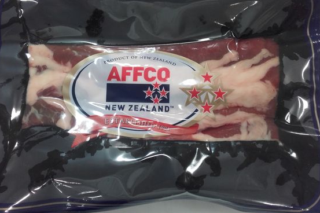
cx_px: 152
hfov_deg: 54.4
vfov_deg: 37.6
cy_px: 83
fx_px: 311
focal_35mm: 35
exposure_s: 1/33
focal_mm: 3.31
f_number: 2.2
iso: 70
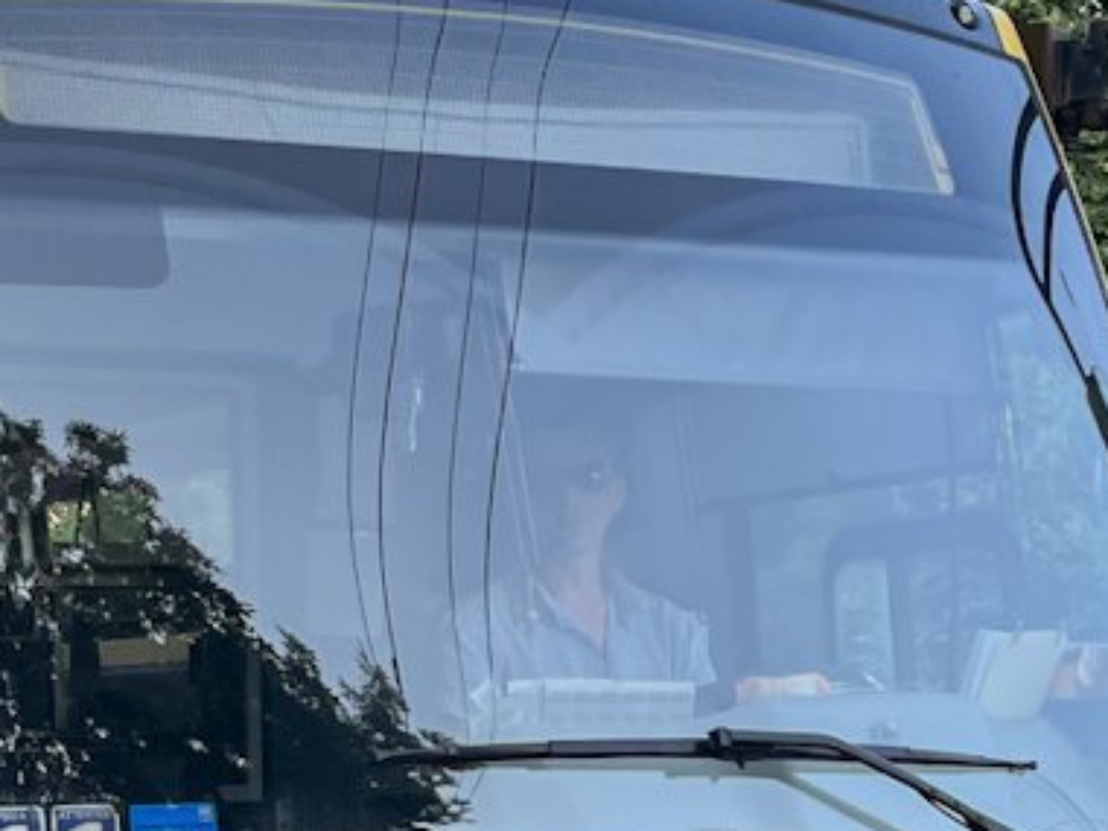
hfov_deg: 21.5
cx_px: 122
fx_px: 2849
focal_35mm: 89
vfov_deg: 16.2
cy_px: 841
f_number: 1.6
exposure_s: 1/1150
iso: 50
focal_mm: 5.1
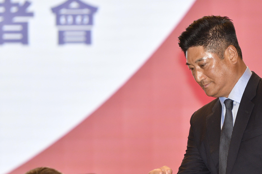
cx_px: 207
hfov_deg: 4.2
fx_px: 3579
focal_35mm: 492
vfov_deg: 2.8
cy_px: 116
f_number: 2.8
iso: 800
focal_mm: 200
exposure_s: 1/250
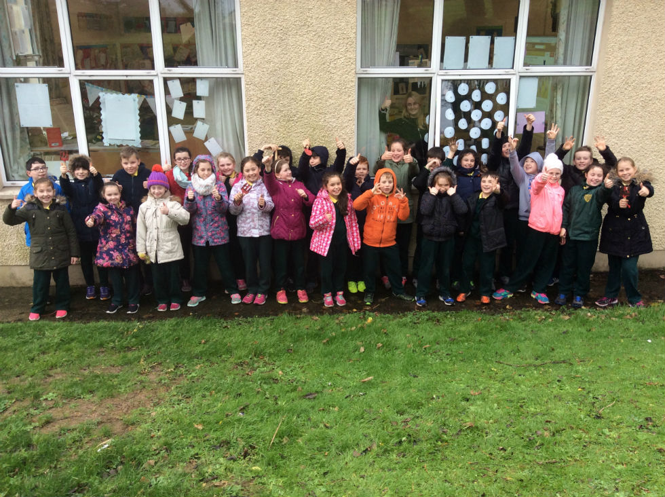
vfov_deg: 44.1
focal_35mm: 32
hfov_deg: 56.9
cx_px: 332
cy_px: 248
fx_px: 614
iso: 32
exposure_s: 1/103
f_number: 2.4
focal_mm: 3.3
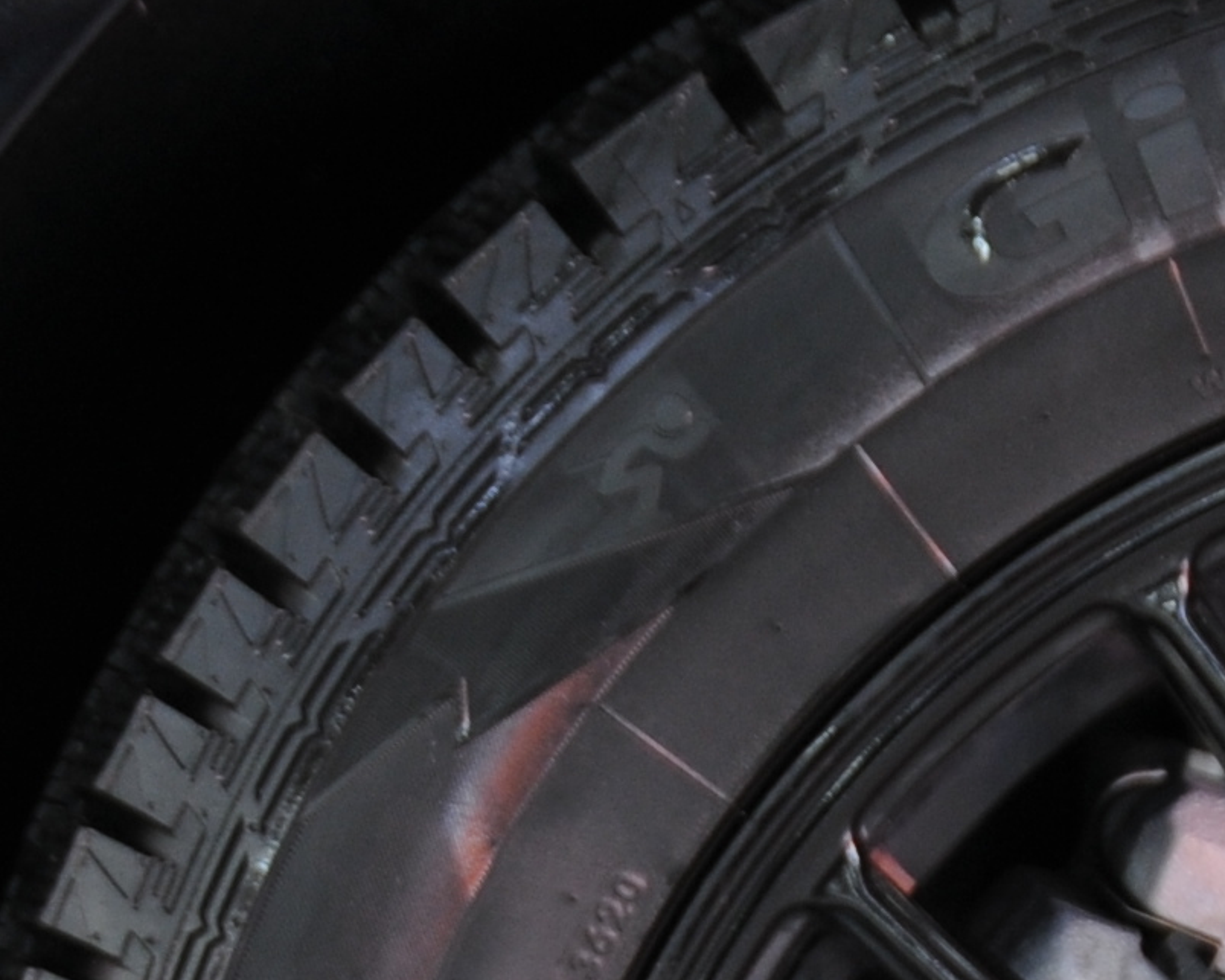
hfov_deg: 8.0
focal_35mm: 240
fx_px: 8700
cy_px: 1190
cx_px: 890
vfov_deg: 6.4
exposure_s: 1/10
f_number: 4.8
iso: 200
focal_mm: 32
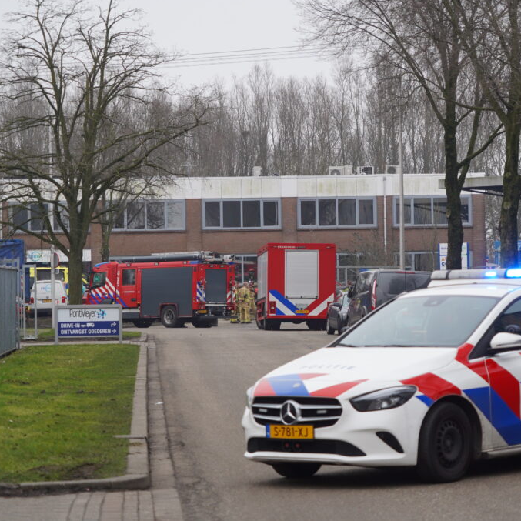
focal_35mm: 135
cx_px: 329
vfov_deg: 12.9
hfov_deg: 12.9
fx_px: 2299
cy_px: 259
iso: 500
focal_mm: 105
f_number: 6.3
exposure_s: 1/320
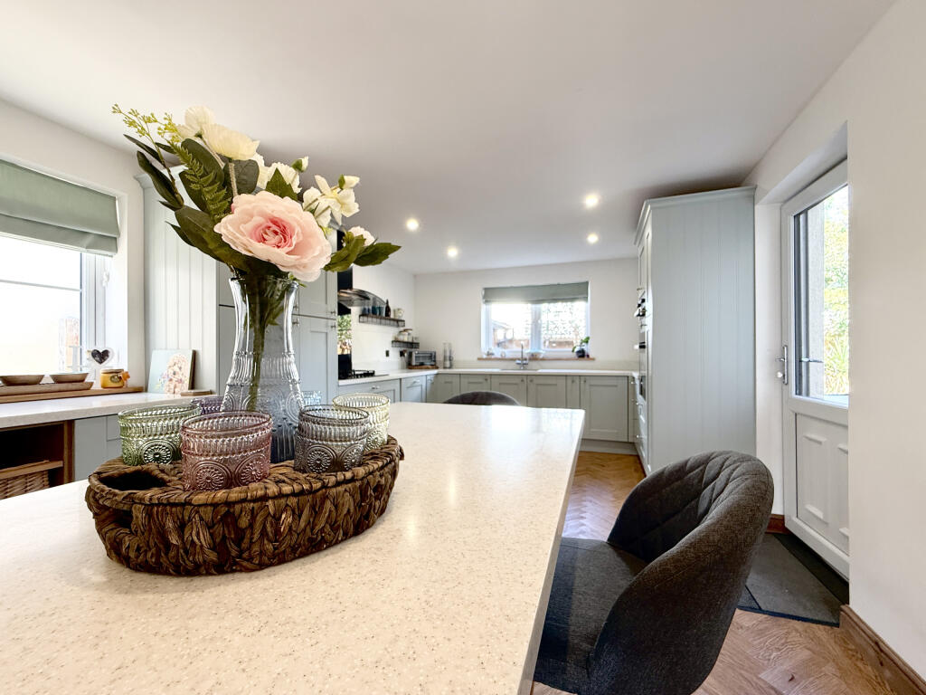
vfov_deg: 85.7
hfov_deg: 102.1
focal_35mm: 14
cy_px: 348
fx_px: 375
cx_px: 463
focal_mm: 2.22
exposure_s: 1/100
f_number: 2.2
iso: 125
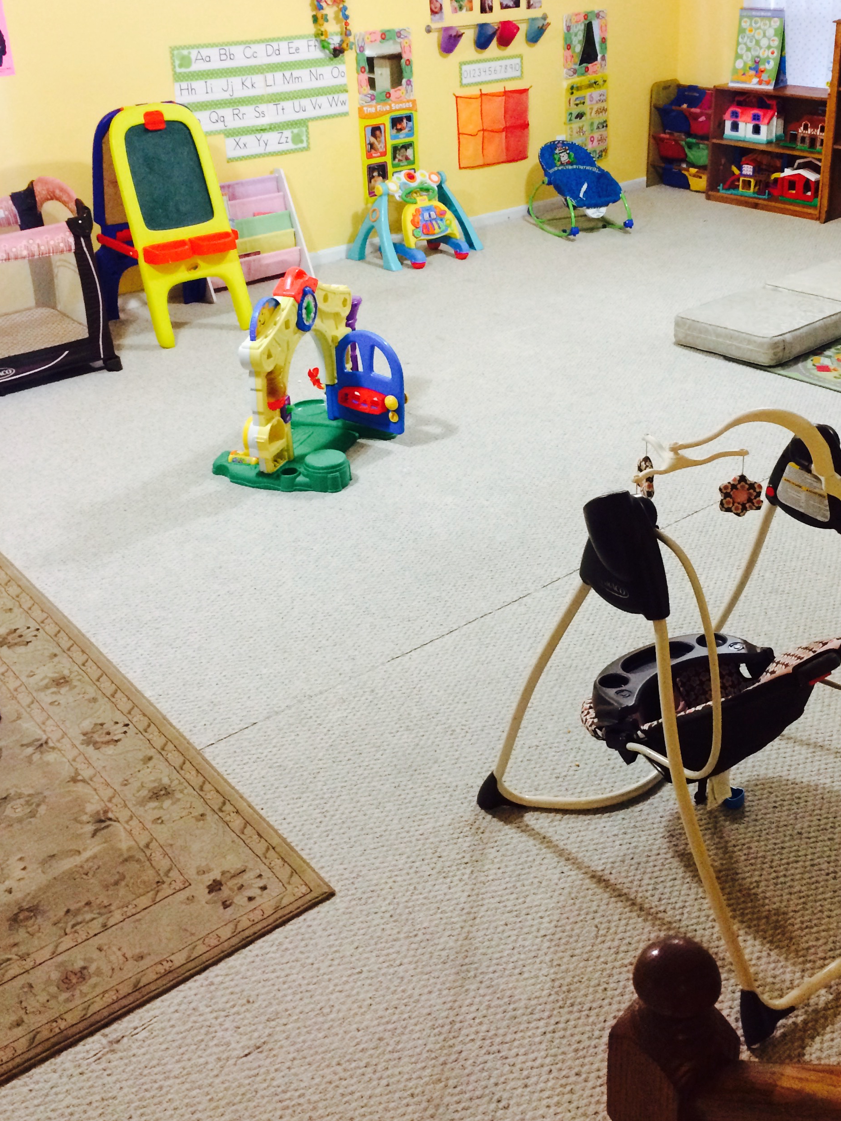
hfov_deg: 37.6
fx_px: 1231
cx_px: 496
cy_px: 464
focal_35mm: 38
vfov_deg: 48.8
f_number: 2.2
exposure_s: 1/17
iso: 320
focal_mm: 4.15
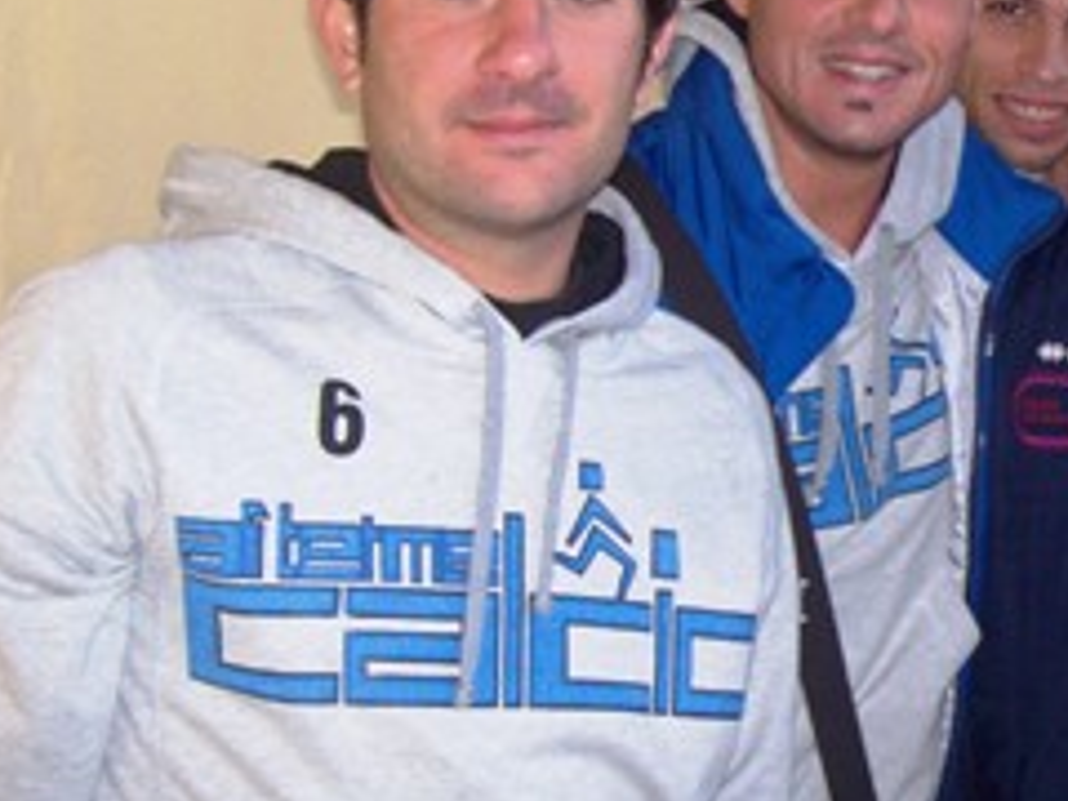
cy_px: 429
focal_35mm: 85
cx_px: 1173
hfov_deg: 21.8
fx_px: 2622
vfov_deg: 17.4
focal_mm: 5.6
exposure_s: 1/64
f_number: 2.7
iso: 80
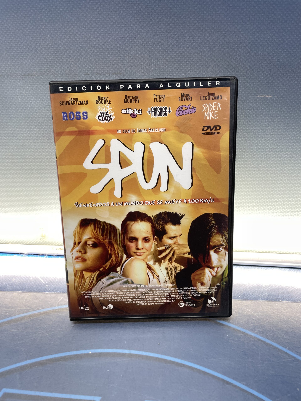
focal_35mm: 26
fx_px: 301
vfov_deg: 67.3
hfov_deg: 53.1
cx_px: 150
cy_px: 200
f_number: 1.6
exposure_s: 1/100
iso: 100
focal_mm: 4.2
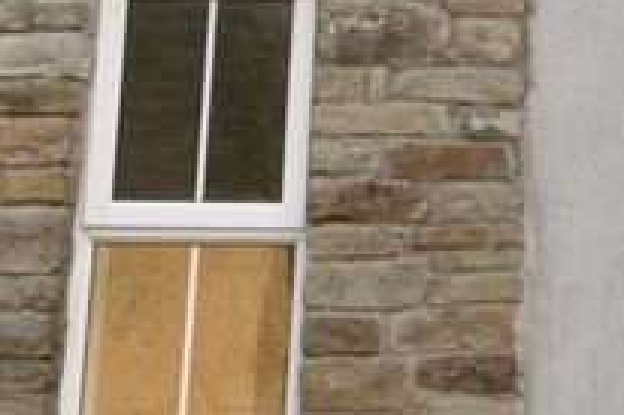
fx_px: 1818
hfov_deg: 18.4
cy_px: -209
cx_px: 766
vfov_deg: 12.4
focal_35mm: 105
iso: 100
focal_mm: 10
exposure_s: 1/125
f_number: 5.6
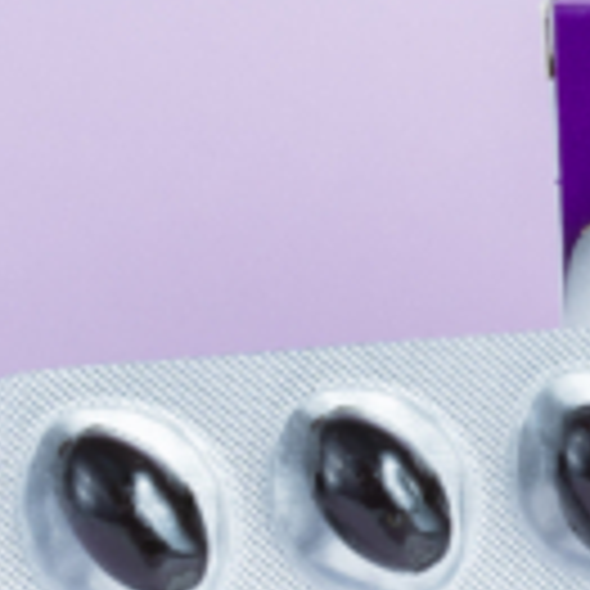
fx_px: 7405
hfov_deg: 4.5
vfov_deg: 4.5
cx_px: 1396
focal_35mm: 384
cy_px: 903
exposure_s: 1/250
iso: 100
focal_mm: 59
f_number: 14
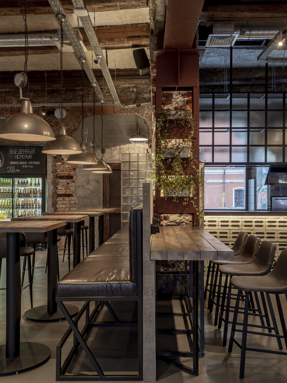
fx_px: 376
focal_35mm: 34
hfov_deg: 41.8
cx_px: 144
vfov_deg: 54.0
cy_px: 192
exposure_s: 1.3
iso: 100
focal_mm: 17
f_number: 10
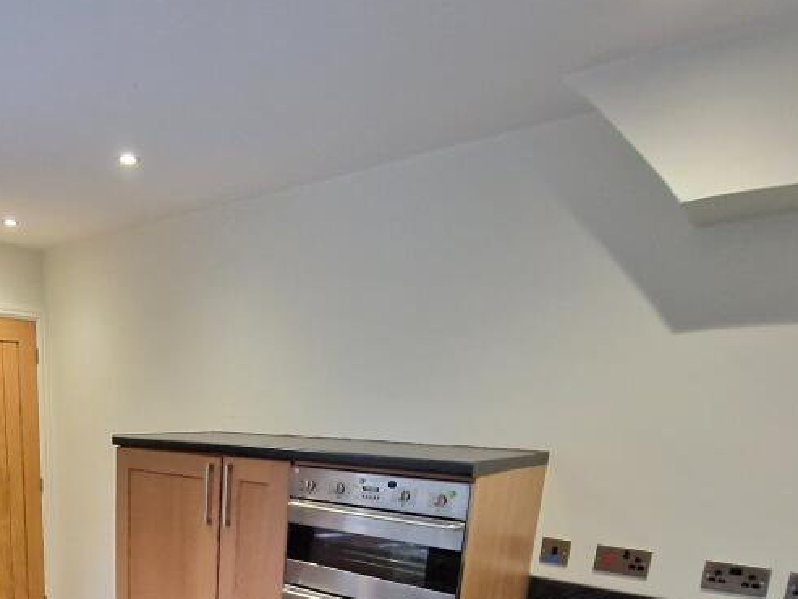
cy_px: 571
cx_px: 170
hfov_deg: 60.5
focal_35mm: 27
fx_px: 623
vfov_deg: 45.1
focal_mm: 2.2
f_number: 2.2
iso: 400
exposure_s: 1/50
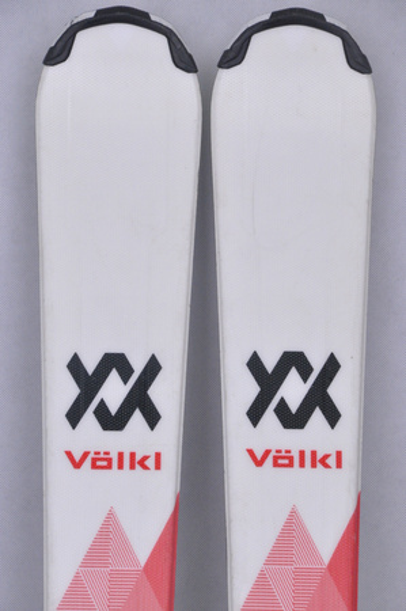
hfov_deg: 8.7
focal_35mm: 158
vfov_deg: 13.1
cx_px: 203
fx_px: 2670
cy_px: 306
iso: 3200
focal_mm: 105
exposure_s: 1/125
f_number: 9.5
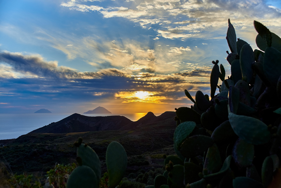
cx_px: 140
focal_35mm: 44
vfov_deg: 30.5
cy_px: 94
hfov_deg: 44.5
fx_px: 344
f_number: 6.3
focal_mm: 44
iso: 100
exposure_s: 1/640
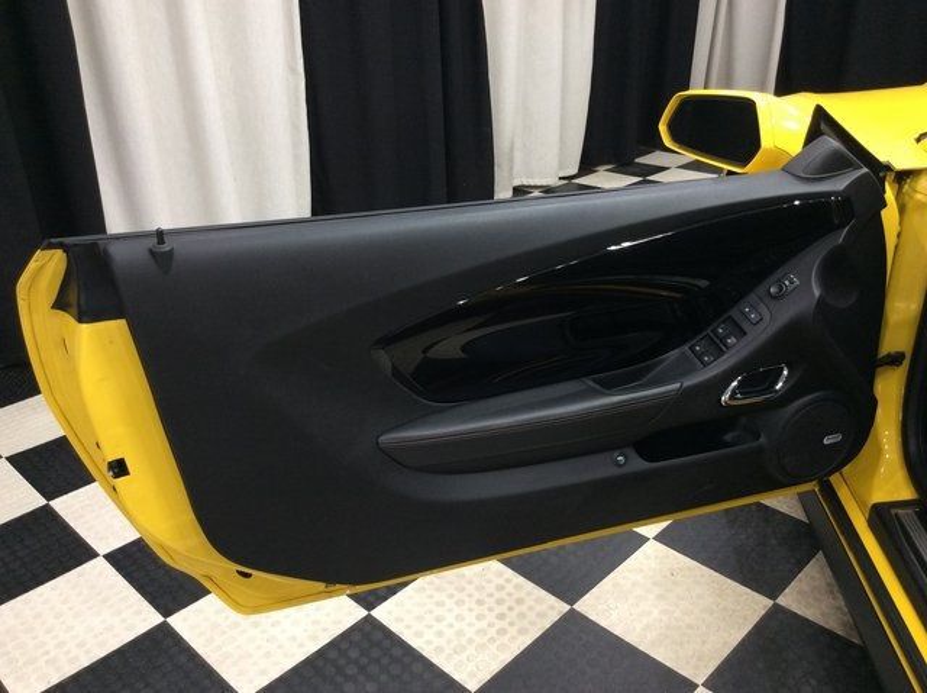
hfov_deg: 56.9
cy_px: 346
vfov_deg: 44.1
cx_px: 464
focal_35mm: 32
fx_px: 856
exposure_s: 1/24
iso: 80
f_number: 2.4
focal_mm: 3.3
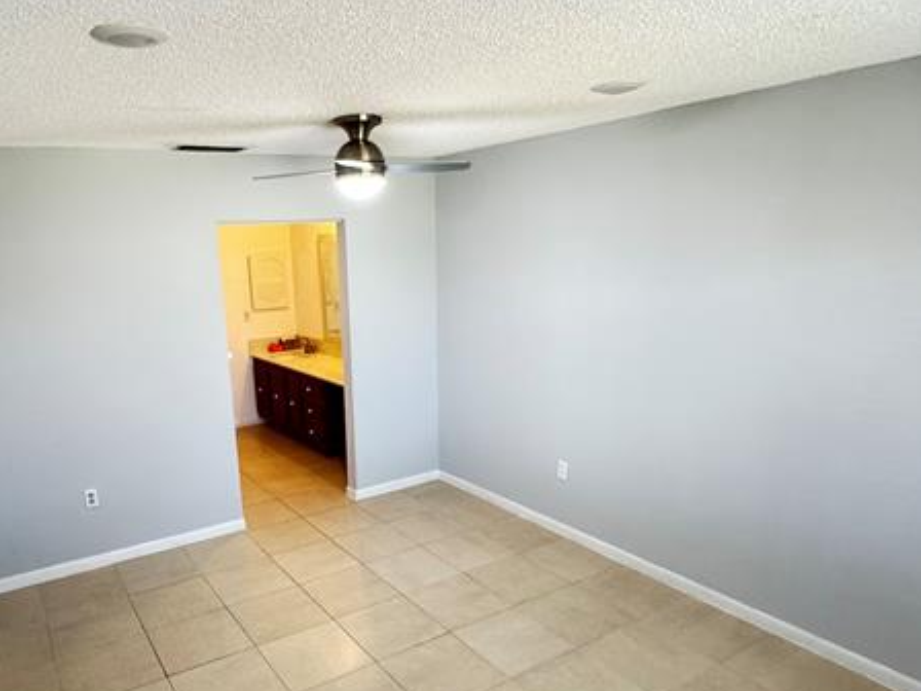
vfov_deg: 54.5
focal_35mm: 25
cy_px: 415
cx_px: 358
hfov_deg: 68.5
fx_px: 665
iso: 400
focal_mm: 2.22
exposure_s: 1/60
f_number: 2.2
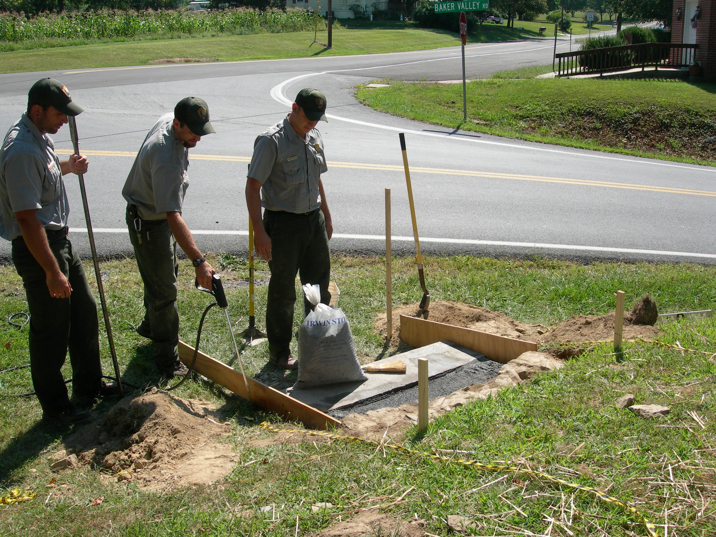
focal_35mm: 38
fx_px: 786
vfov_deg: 37.7
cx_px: 358
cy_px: 268
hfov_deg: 49.0
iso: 50
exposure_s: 1/380
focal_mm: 7.8
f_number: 4.8
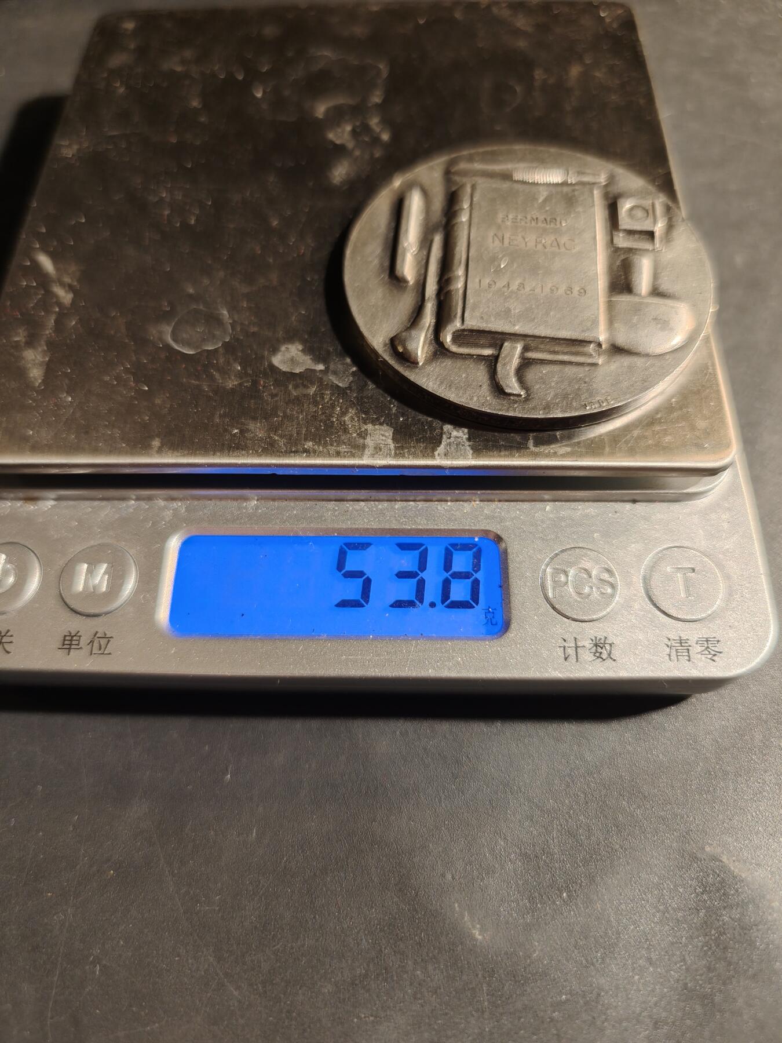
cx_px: 391
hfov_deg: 58.9
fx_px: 693
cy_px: 522
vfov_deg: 73.9
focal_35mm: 23
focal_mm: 6.06
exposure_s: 1/142
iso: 250
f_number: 1.6
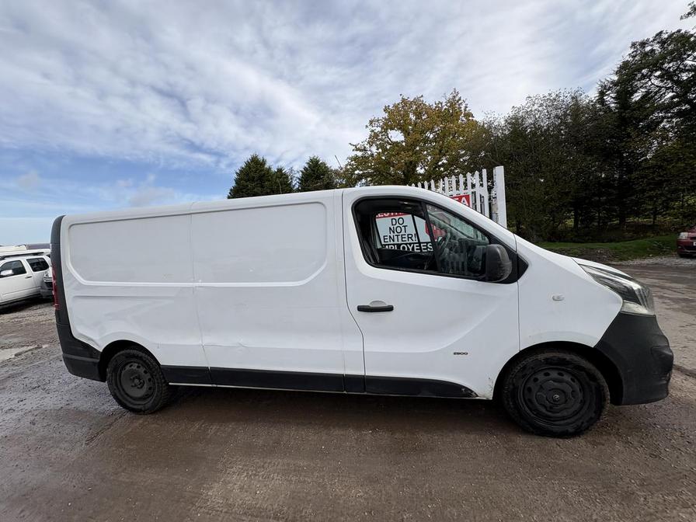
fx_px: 281
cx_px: 348
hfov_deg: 102.1
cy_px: 261
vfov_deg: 85.7
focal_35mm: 14
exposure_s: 1/1048
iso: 40
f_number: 2.2
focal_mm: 2.22
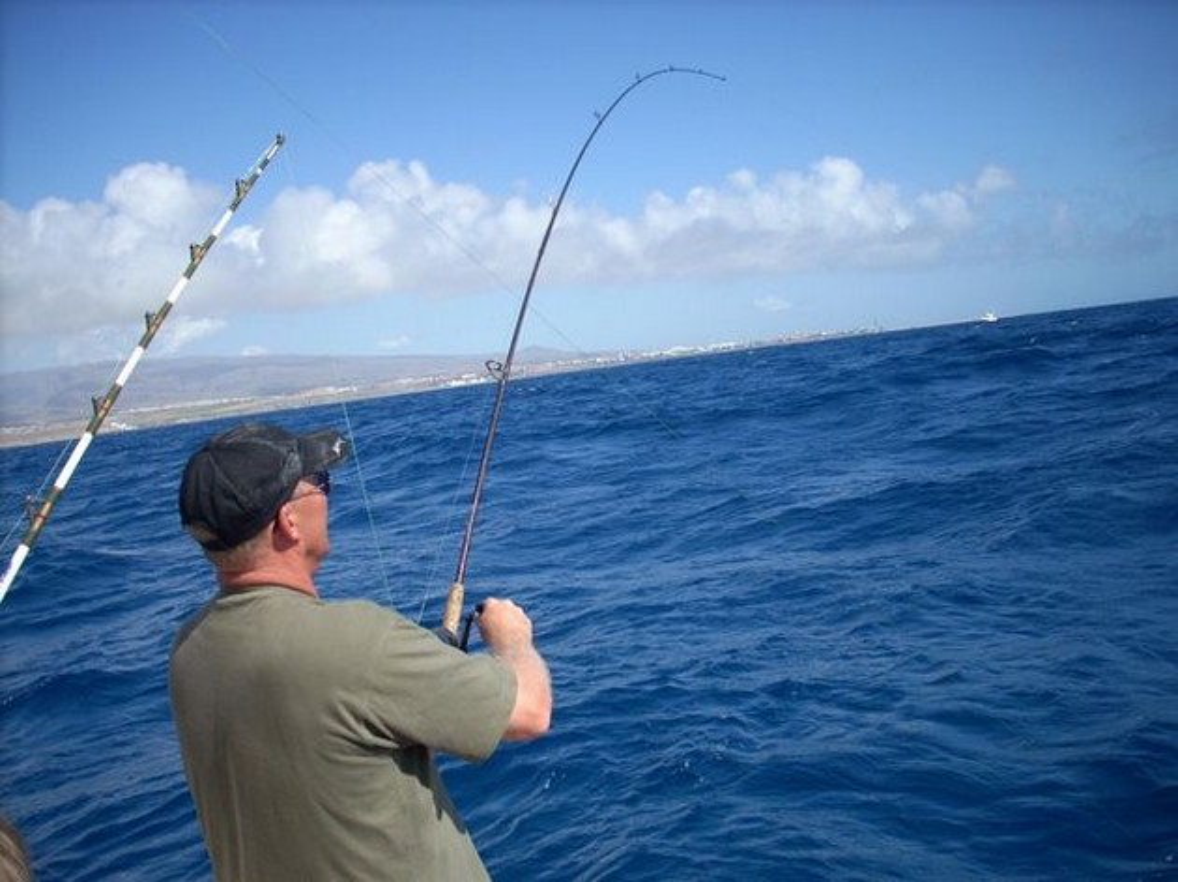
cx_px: 589
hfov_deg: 50.2
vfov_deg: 38.6
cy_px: 441
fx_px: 1259
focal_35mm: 37
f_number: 5.6
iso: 64
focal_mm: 6.2
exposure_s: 1/261
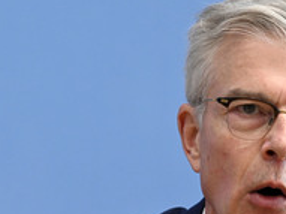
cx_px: 273
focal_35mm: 453
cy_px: 196
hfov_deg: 4.4
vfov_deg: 3.3
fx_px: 3740
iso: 3200
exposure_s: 1/400
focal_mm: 200
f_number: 6.3
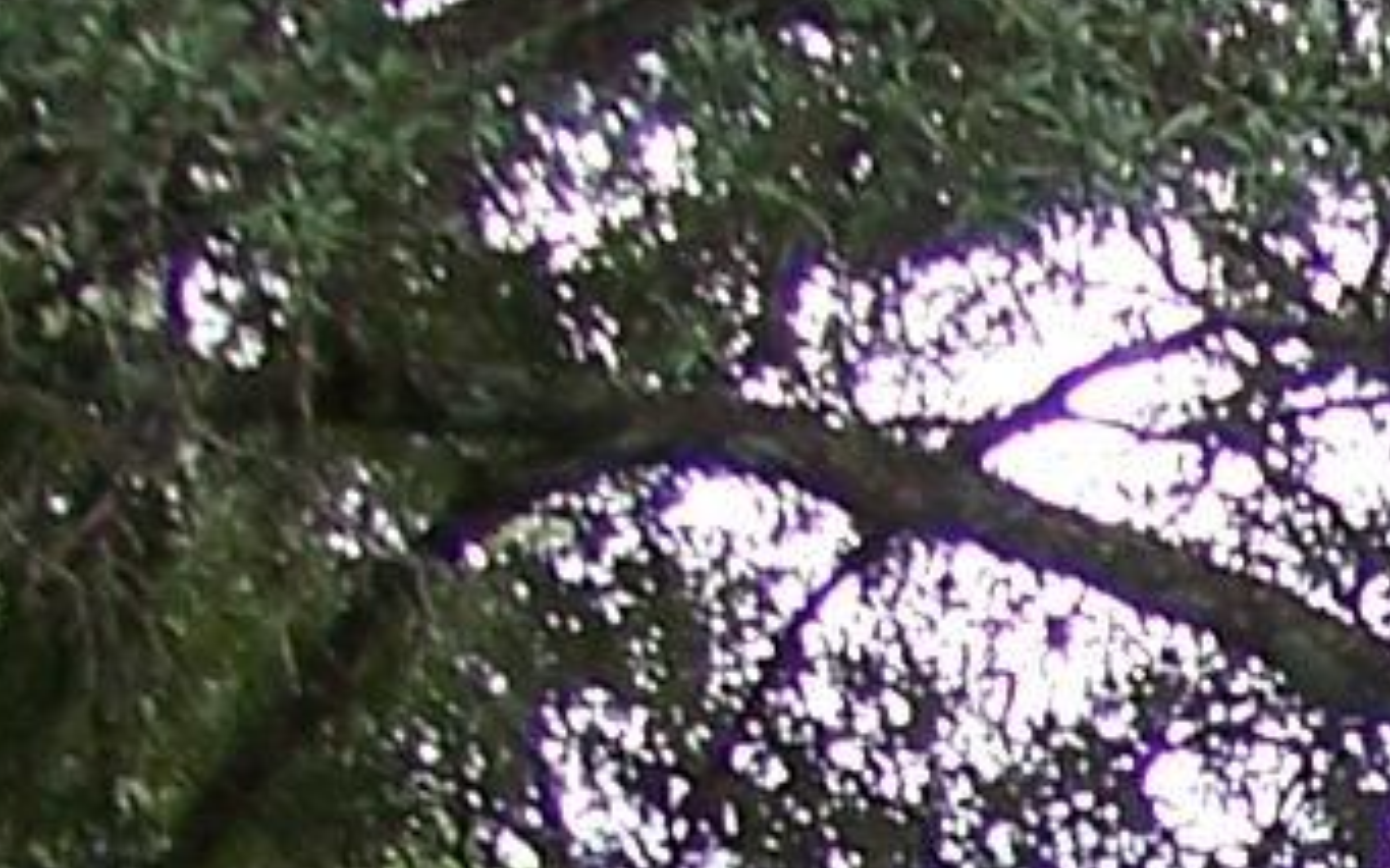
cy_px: 2645
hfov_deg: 7.0
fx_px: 10567
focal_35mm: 279
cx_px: 3563
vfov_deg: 4.5
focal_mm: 8
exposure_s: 1/125
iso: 100
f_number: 3.4
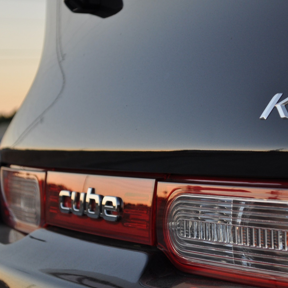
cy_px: 141
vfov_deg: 14.3
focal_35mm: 122
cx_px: 211
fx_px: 1146
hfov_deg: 14.3
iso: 400
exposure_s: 1/100
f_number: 5.6
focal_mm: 55
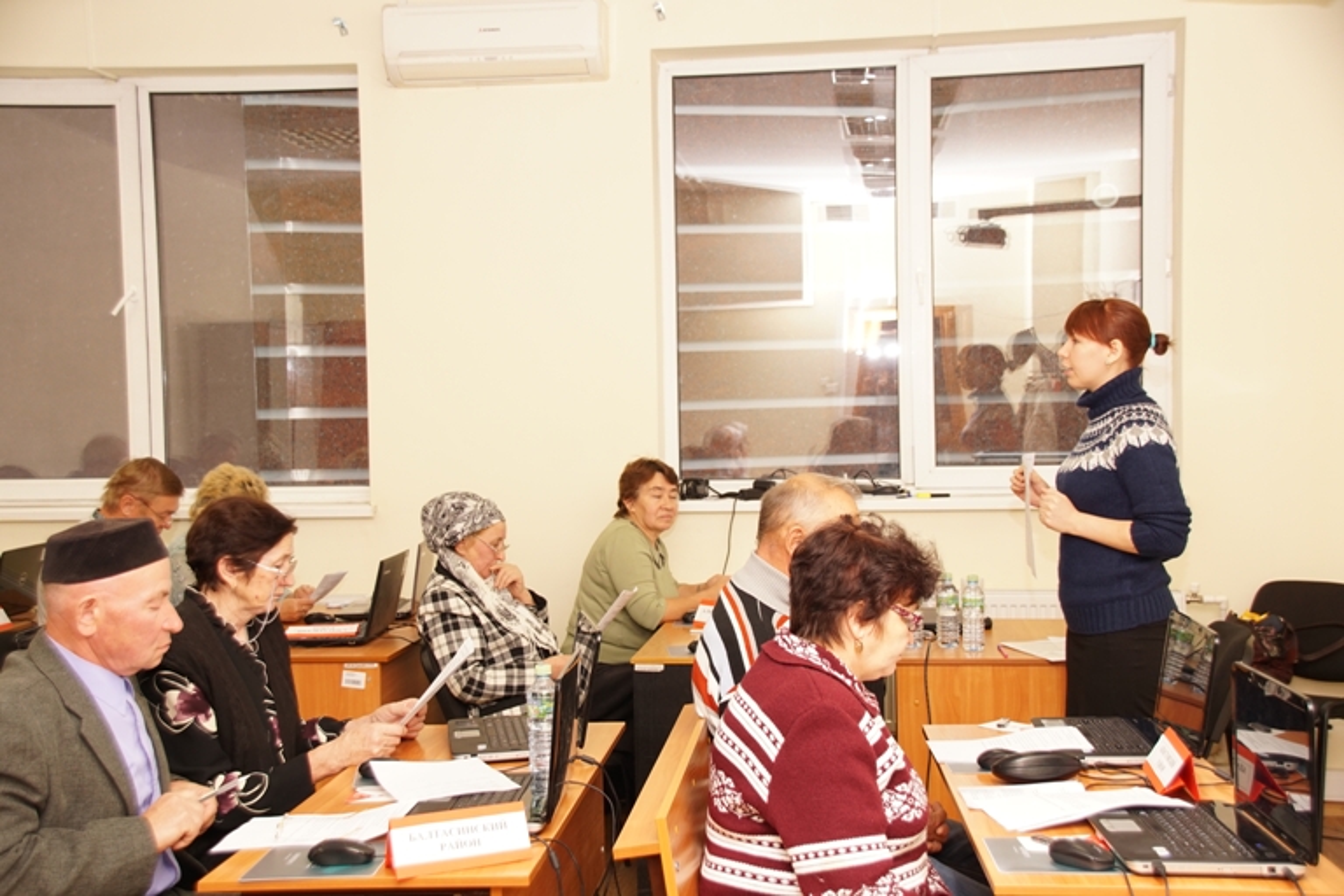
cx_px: 672
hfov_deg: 43.6
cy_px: 448
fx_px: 1680
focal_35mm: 45
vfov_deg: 29.9
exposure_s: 1/60
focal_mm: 30
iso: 400
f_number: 5
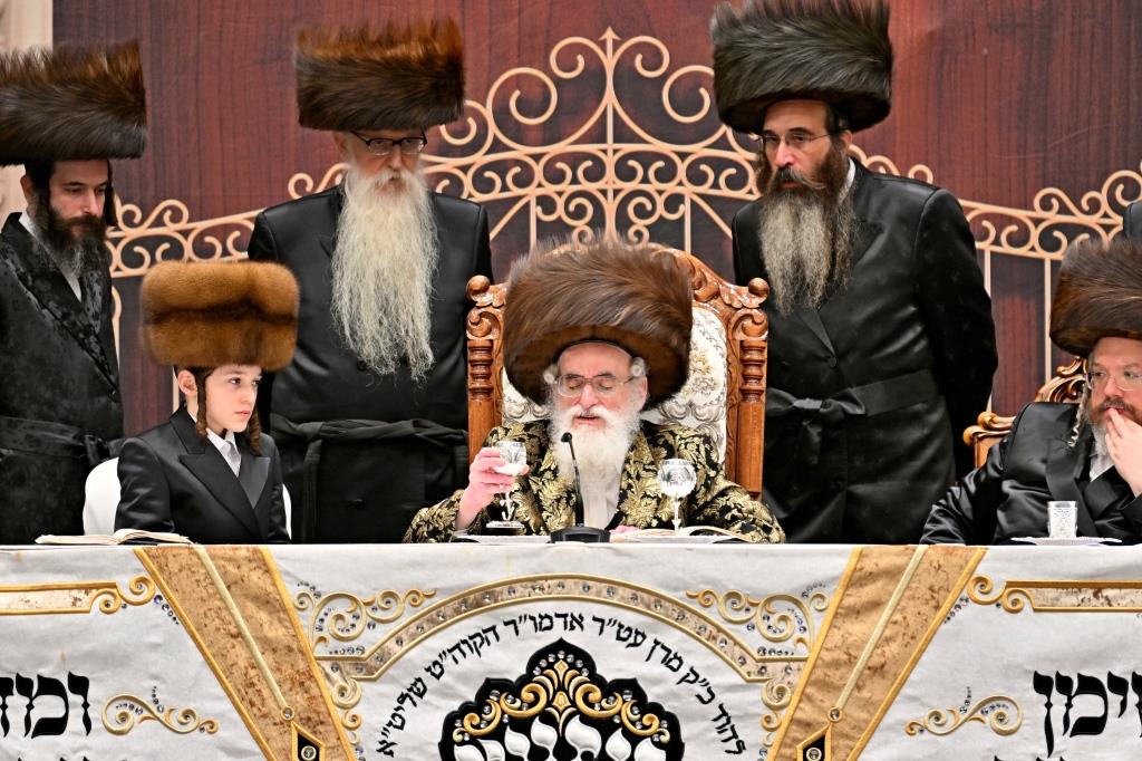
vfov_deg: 4.6
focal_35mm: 300
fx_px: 9513
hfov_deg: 6.9
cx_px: 571
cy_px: 380
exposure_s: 1/250
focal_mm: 200
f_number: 2.8
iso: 250
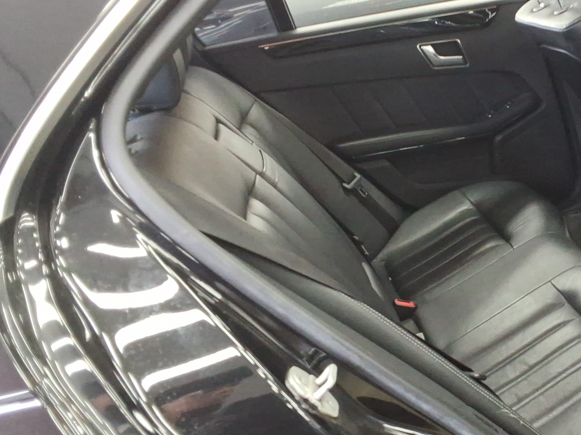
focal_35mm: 53
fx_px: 890
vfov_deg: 27.5
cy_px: 220
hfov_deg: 34.0
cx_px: 534
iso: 178
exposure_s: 1/40
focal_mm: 2.91
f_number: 1.9
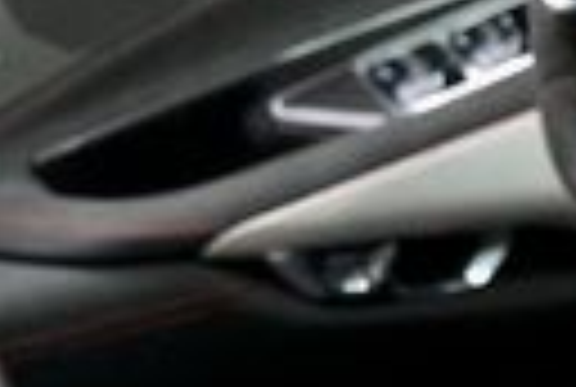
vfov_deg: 5.0
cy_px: 284
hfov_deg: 6.9
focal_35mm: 279
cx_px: 1436
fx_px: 4474
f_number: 3.5
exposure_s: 1/1000
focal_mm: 56
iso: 640
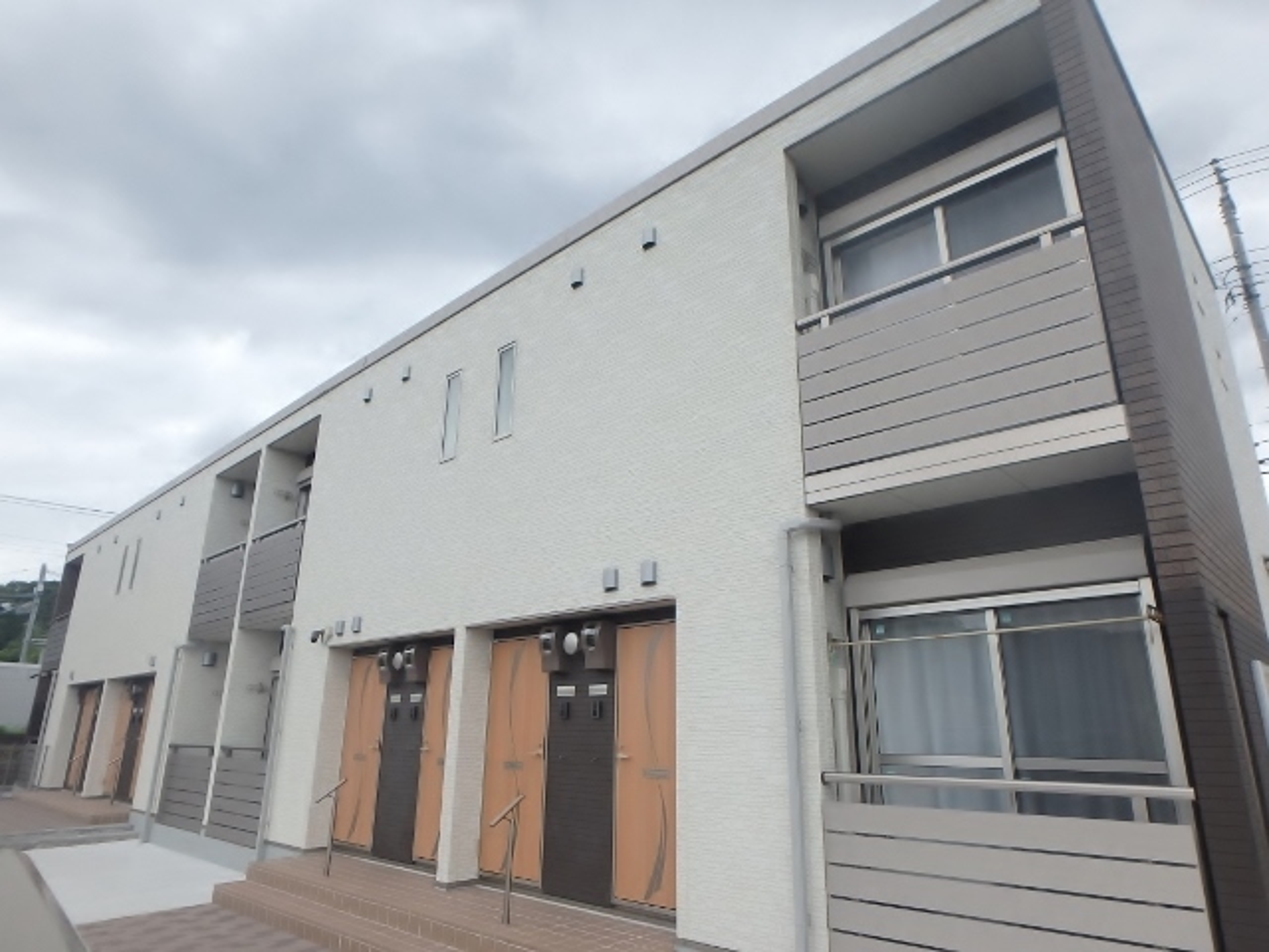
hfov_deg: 79.0
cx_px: 634
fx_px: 770
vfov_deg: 63.4
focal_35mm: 21
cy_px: 476
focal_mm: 3.7
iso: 125
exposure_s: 1/500
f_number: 3.5
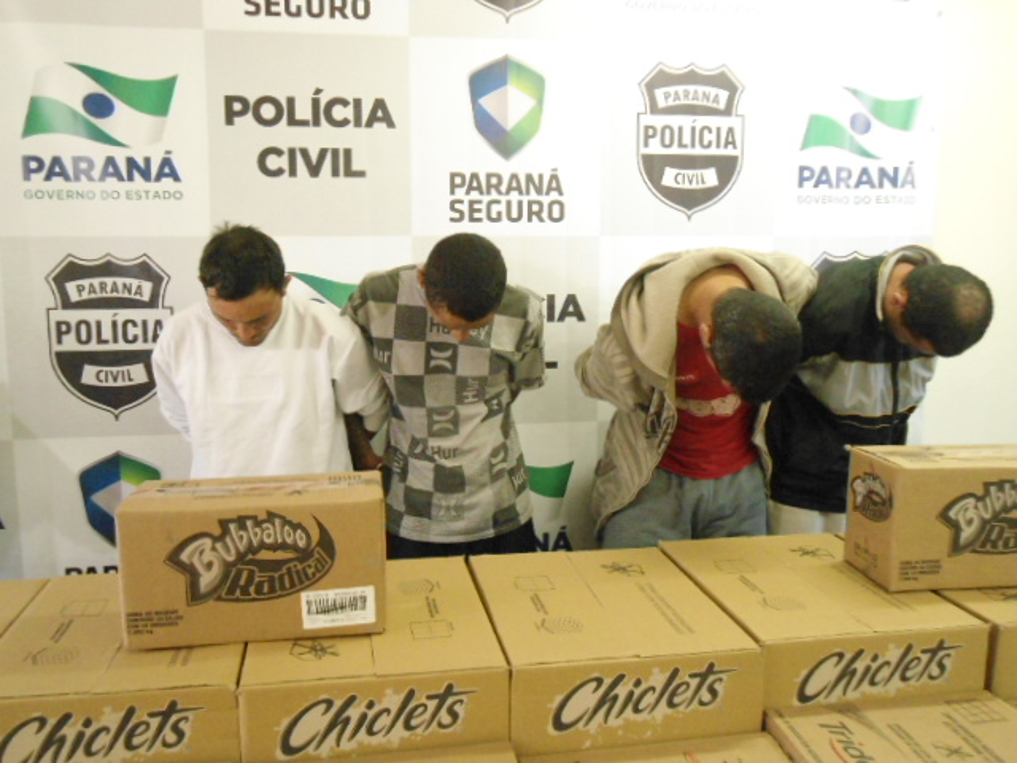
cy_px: 382
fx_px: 911
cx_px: 508
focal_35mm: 31
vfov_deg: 45.4
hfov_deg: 58.4
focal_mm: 5.6
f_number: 3
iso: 800
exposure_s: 1/80
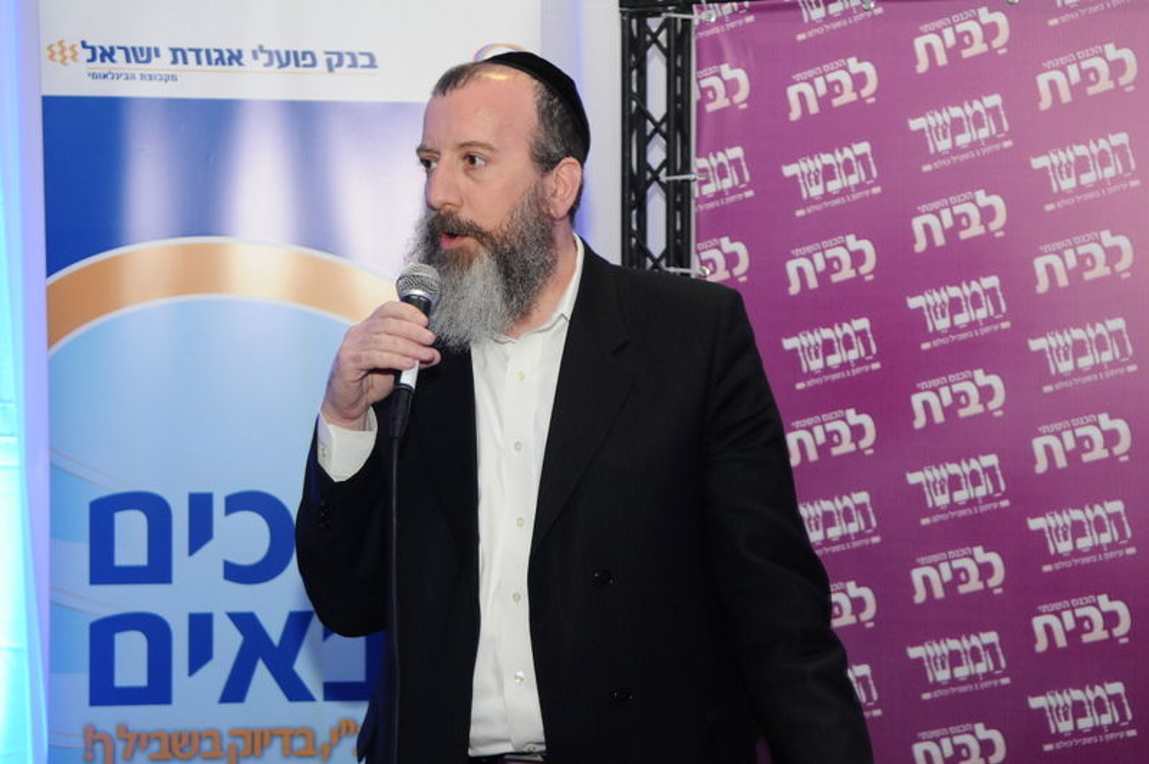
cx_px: 574
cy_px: 382
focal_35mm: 66
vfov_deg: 20.6
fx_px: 2105
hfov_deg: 30.5
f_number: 4
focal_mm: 44
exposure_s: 1/50
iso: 800
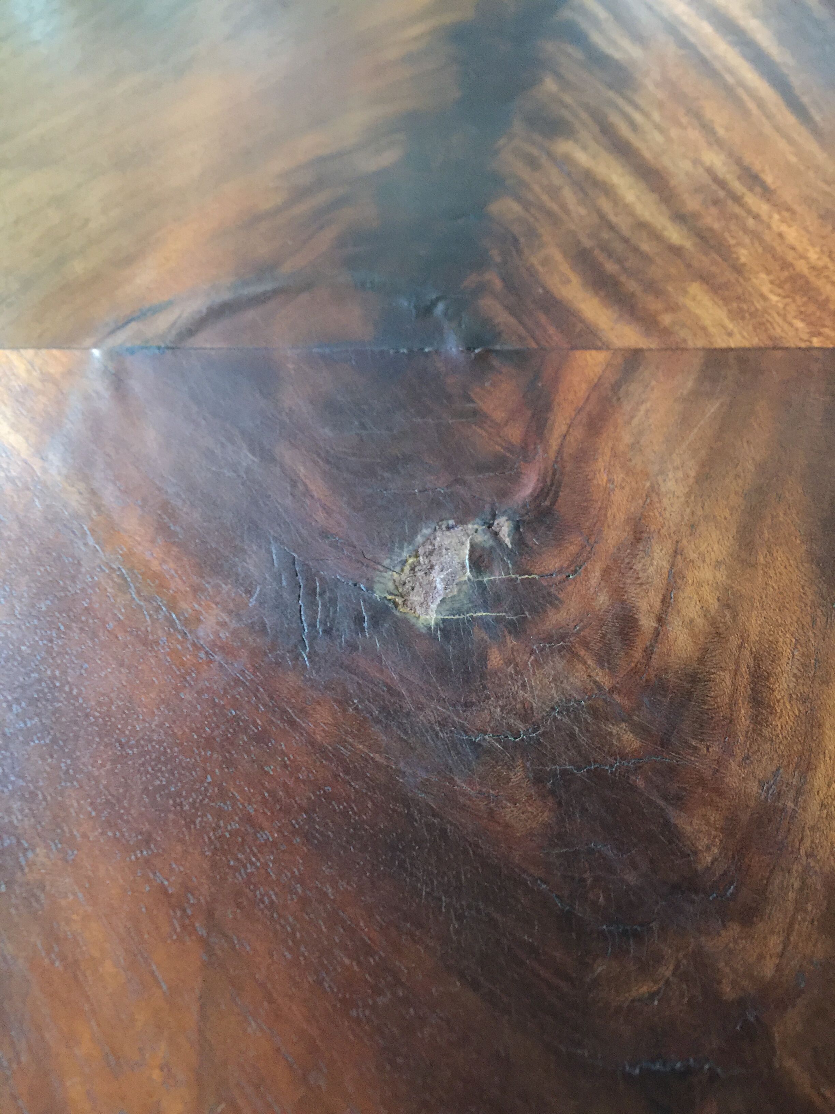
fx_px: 933
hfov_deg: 48.2
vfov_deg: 61.7
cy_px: 557
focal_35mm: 29
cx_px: 418
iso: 125
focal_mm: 4.15
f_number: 2.2
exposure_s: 1/4
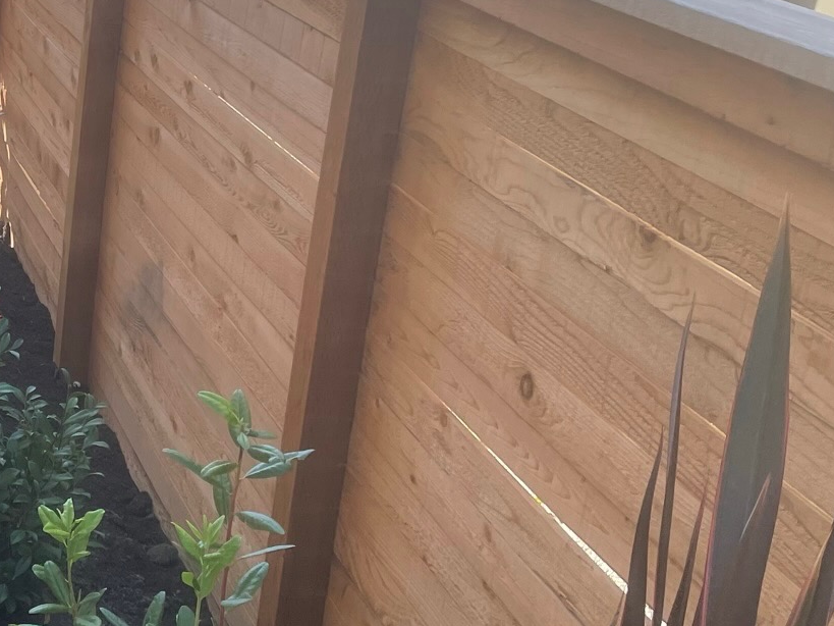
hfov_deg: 26.1
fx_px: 1566
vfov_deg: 22.3
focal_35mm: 65
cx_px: -205
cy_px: 122
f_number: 1.6
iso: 32
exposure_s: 1/729
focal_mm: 4.2
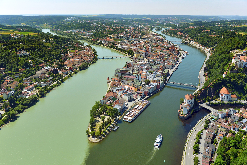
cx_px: 124
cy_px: 82
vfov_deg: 42.4
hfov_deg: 60.3
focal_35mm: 31
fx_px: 213
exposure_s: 1/1000
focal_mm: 31
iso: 160
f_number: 6.3
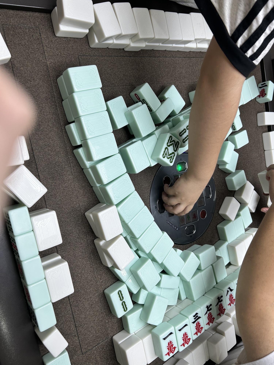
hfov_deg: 53.1
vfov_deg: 67.3
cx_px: 137
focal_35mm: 26
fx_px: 274
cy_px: 182
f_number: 1.5
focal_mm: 5.7
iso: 32
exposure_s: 1/130
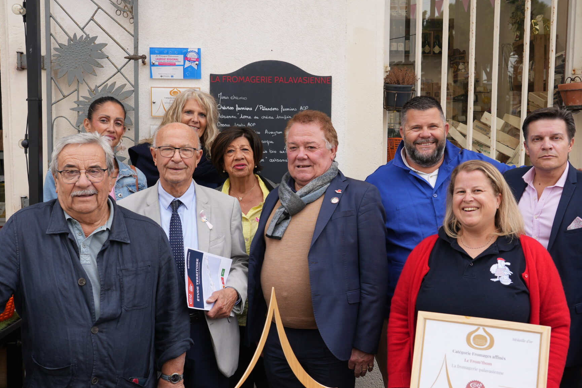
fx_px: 695
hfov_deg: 45.4
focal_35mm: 43
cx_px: 312
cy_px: 205
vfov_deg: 31.2
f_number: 5.6
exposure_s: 1/100
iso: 160
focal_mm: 29
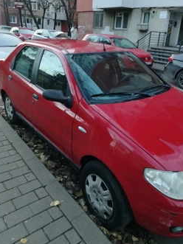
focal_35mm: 29
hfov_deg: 48.1
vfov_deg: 61.2
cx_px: 102
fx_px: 205
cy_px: 99
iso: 325
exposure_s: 1/33.3
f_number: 1.75
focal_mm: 5.25
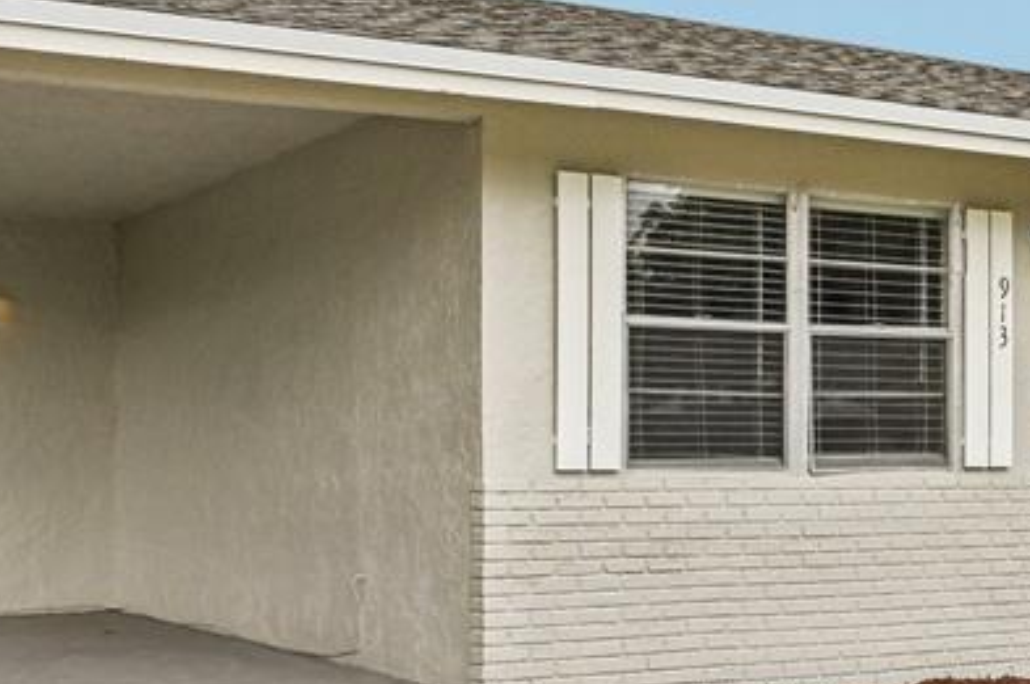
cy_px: 418
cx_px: 713
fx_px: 1715
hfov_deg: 33.1
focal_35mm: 60
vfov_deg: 22.5
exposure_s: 1/2000
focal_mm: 23
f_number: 8
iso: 800
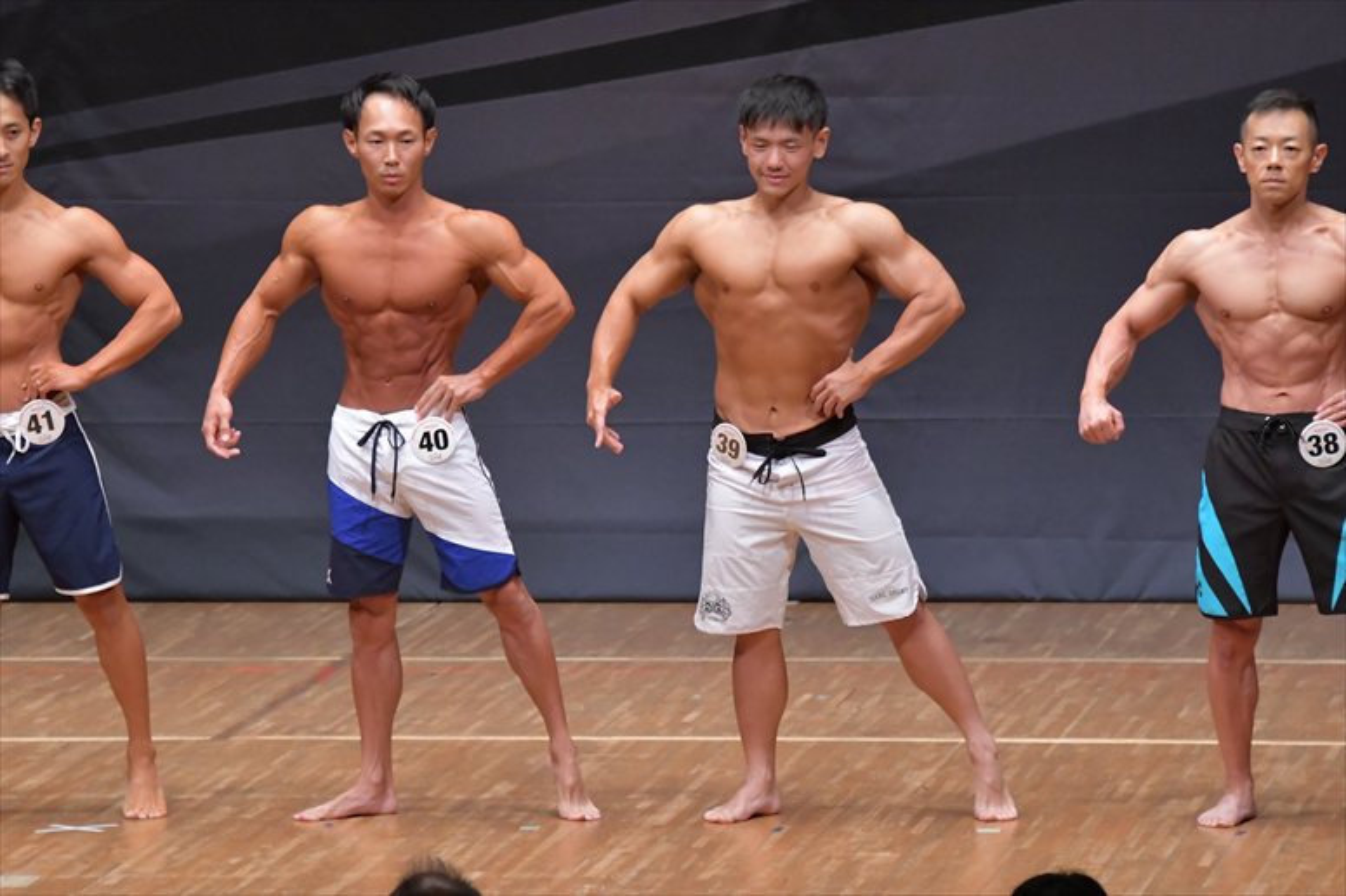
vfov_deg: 4.8
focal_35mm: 285
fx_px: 10651
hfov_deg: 7.2
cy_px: 448
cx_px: 673
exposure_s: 1/400
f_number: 5.6
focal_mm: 190
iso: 6400
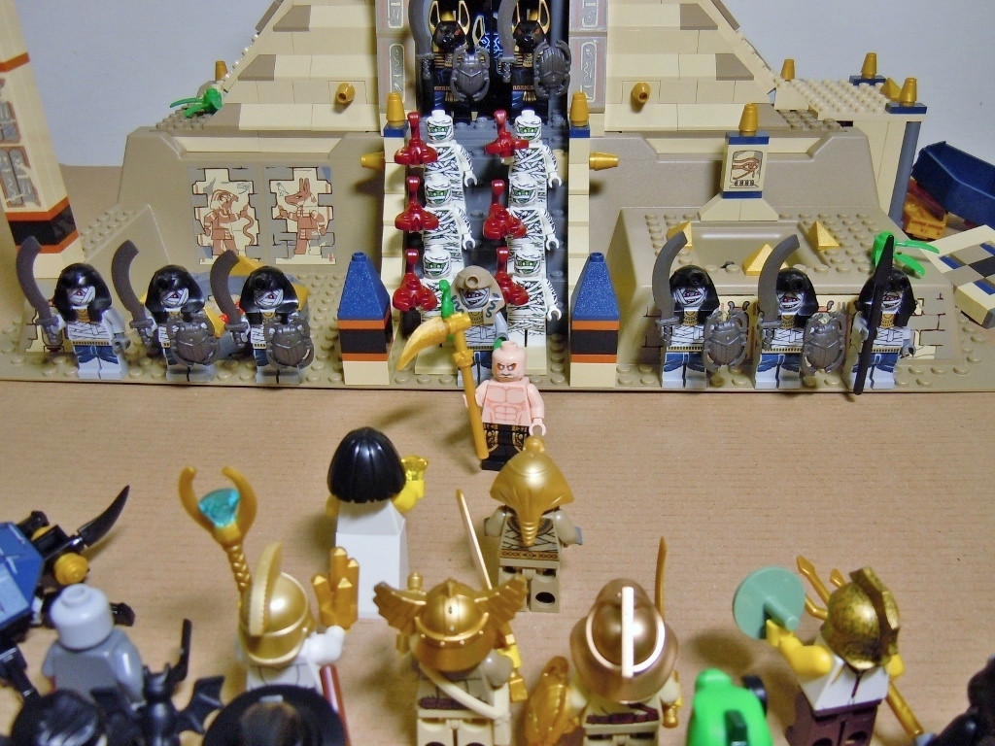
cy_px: 373
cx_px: 498
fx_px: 862
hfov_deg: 60.0
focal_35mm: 30
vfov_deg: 46.8
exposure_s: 1/15
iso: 200
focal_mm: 5.4
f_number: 3.5
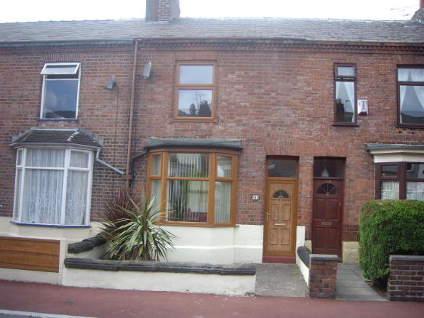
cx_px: 212
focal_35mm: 38
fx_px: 465
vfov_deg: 37.7
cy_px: 159
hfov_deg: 49.0
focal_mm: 6.2
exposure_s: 1/320
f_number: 2.7
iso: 64
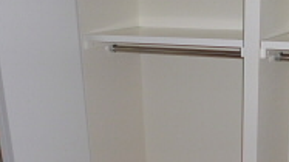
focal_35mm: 60
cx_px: 224
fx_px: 460
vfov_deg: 19.7
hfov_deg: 34.0
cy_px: 140
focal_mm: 4.3
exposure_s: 1/60
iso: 100
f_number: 2.5
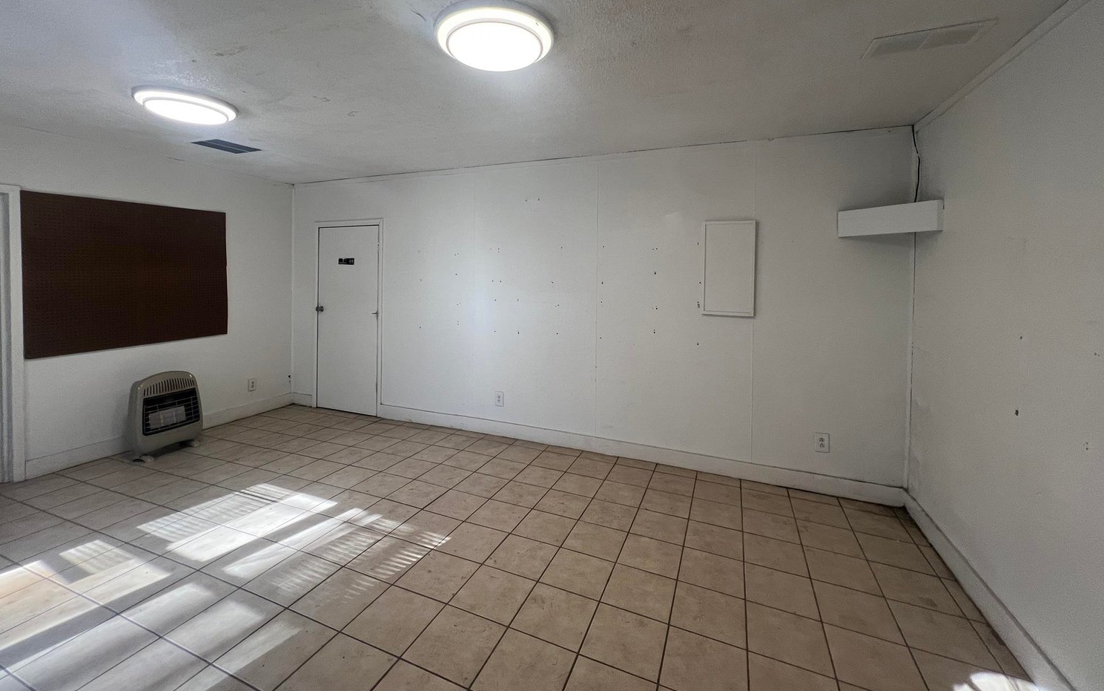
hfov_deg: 105.3
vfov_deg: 77.9
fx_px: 421
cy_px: 282
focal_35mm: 14
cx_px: 547
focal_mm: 1.57
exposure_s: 1/120
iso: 100
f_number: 1.8
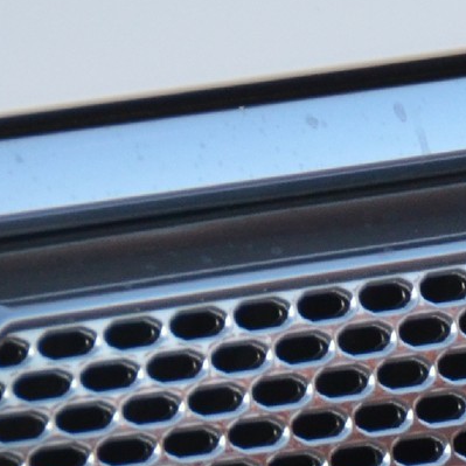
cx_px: 740
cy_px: 735
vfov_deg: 1.1
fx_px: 24293
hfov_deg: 1.1
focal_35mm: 1595
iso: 900
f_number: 5.6
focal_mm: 200
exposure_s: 1/500
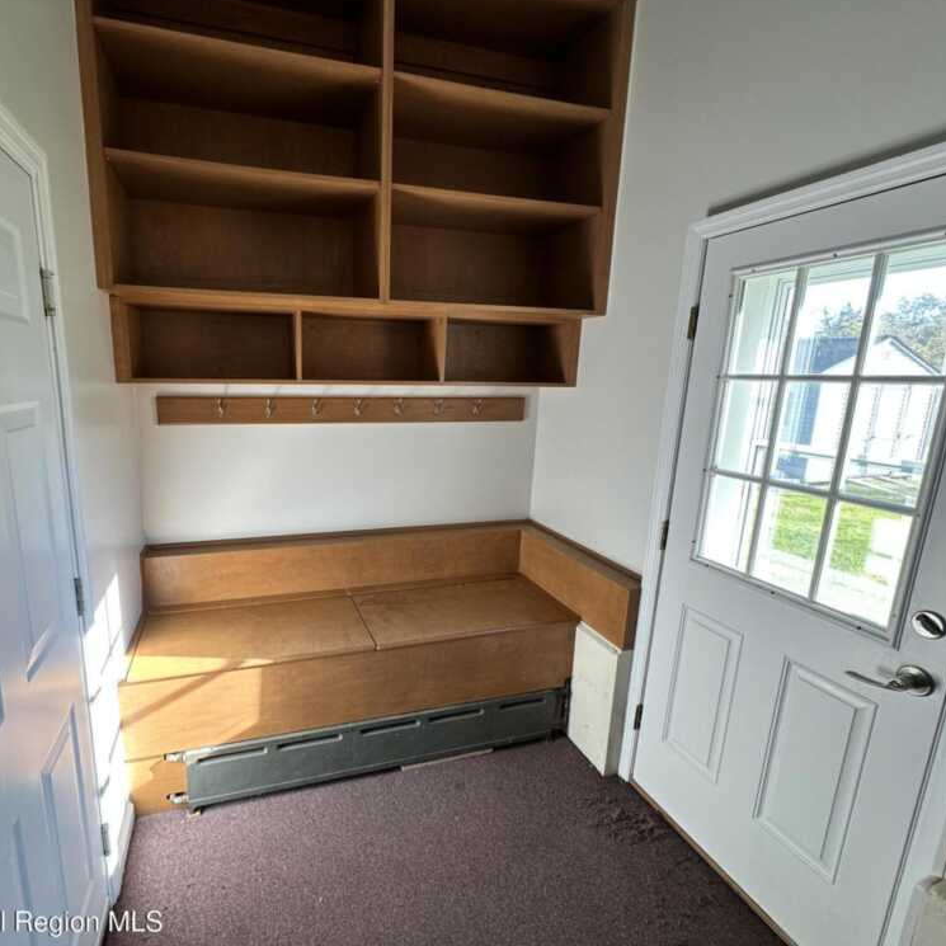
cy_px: 479
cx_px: 383
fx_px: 526
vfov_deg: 84.0
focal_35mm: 17
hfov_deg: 83.1
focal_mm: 2.22
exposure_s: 1/99
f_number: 2.2
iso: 80
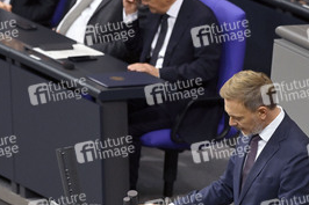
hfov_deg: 5.1
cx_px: 190
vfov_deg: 3.4
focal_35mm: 407
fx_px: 3491
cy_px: 120
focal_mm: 240
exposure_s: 1/400
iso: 8000
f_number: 5.6
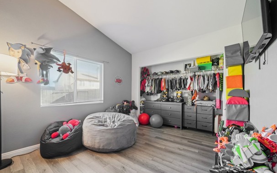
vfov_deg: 78.6
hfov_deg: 105.2
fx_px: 106
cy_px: 88
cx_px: 131
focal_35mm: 14
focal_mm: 13
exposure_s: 1/2
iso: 400
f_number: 8
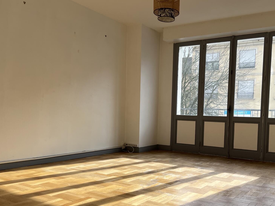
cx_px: 178
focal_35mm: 34
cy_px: 130
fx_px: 270
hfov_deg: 53.1
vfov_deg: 41.5
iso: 50
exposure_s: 1/1171
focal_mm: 5.7
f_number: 1.5
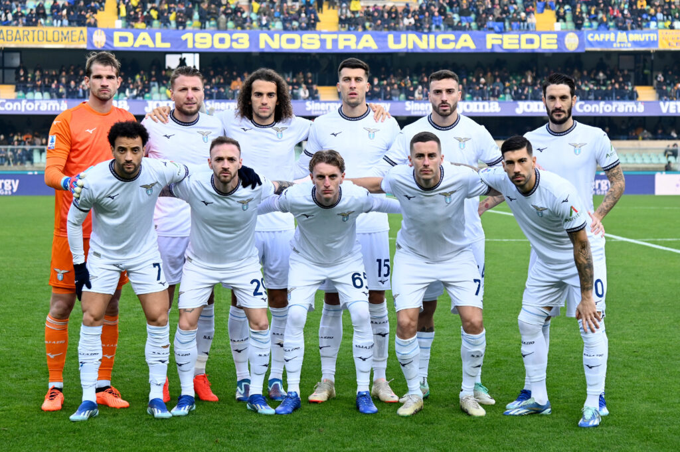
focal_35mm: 75
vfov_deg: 18.2
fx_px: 1415
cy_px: 226
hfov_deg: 27.0
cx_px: 340
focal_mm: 75
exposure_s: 1/500
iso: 640
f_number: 5
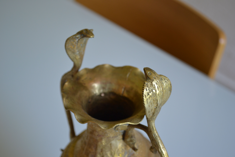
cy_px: 78
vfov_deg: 19.7
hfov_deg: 29.2
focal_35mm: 69
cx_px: 118
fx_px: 450
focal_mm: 46
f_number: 5.3
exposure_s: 1/25
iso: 400
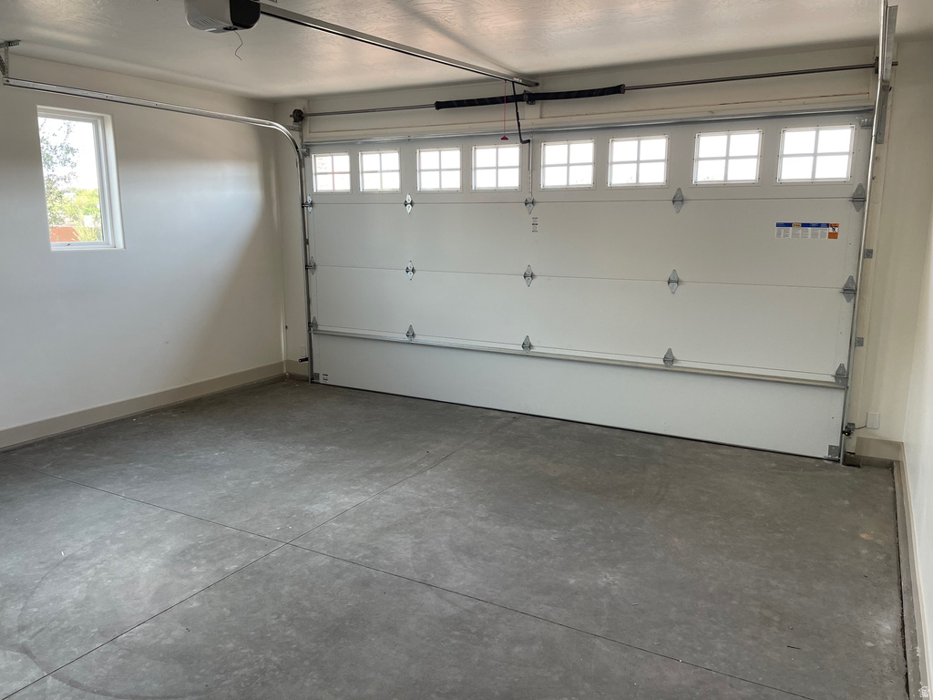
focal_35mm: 26
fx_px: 701
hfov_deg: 67.3
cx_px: 466
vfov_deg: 53.1
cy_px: 350
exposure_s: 1/121
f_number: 1.6
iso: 100
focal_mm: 4.2
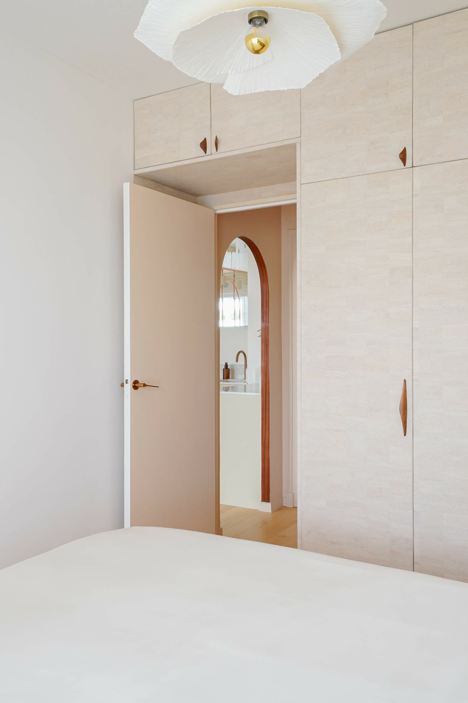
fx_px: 585
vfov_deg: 61.9
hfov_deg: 43.6
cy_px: 352
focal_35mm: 30
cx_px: 234
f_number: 18
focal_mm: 20
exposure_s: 1
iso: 125
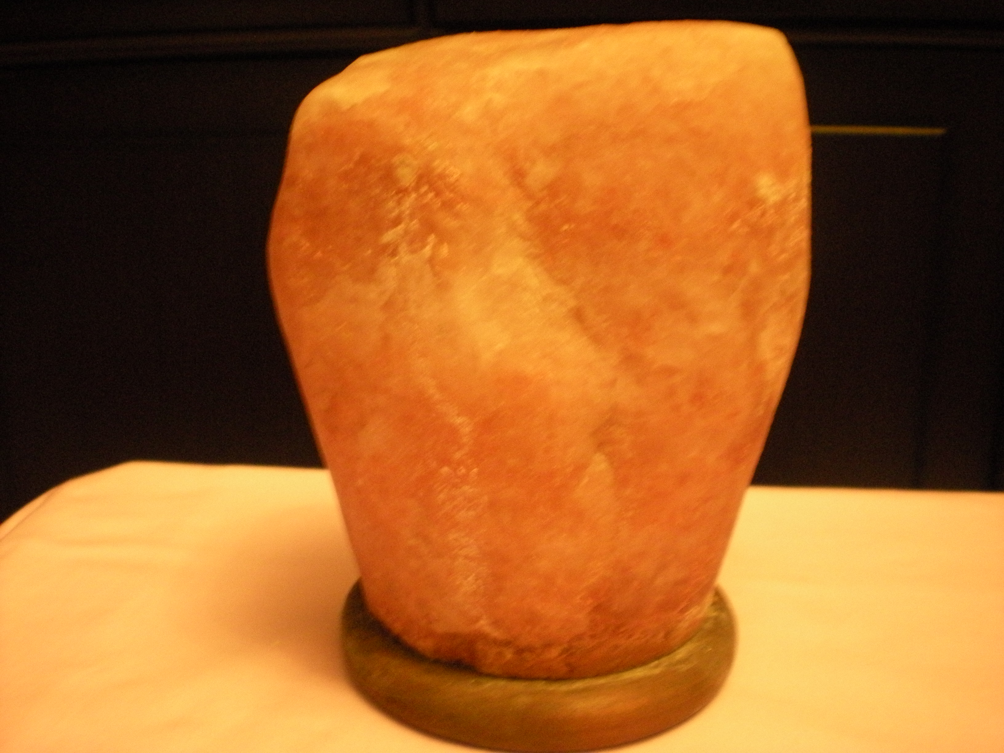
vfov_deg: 37.7
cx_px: 502
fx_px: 1102
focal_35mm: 38
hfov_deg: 49.0
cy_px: 376
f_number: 3.1
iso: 525
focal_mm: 6.3
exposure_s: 1/8
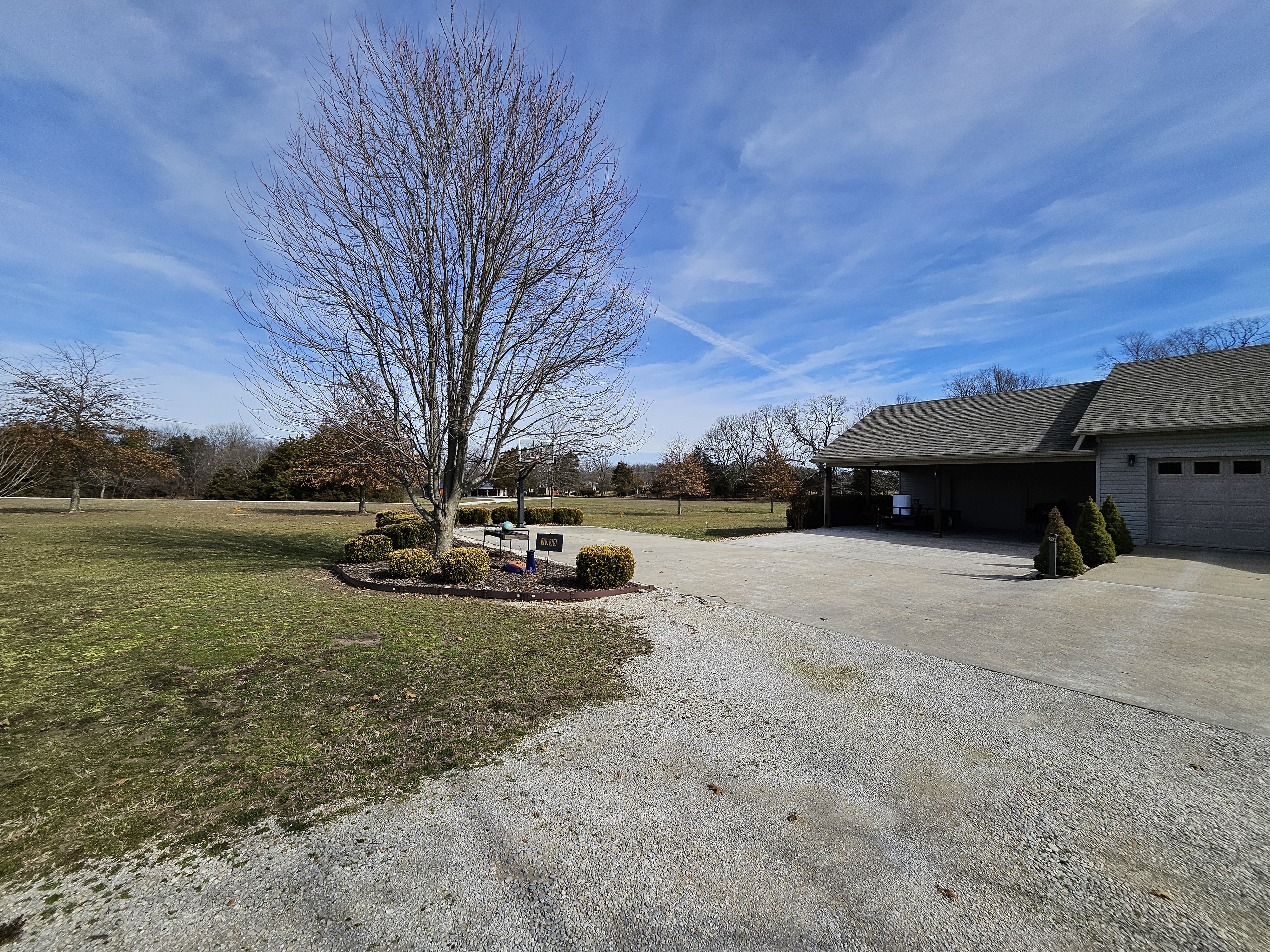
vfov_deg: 89.9
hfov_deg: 106.2
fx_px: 477
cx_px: 635
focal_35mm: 13
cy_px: 476
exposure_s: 1/2131
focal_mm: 1.74
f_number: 2.2
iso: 32
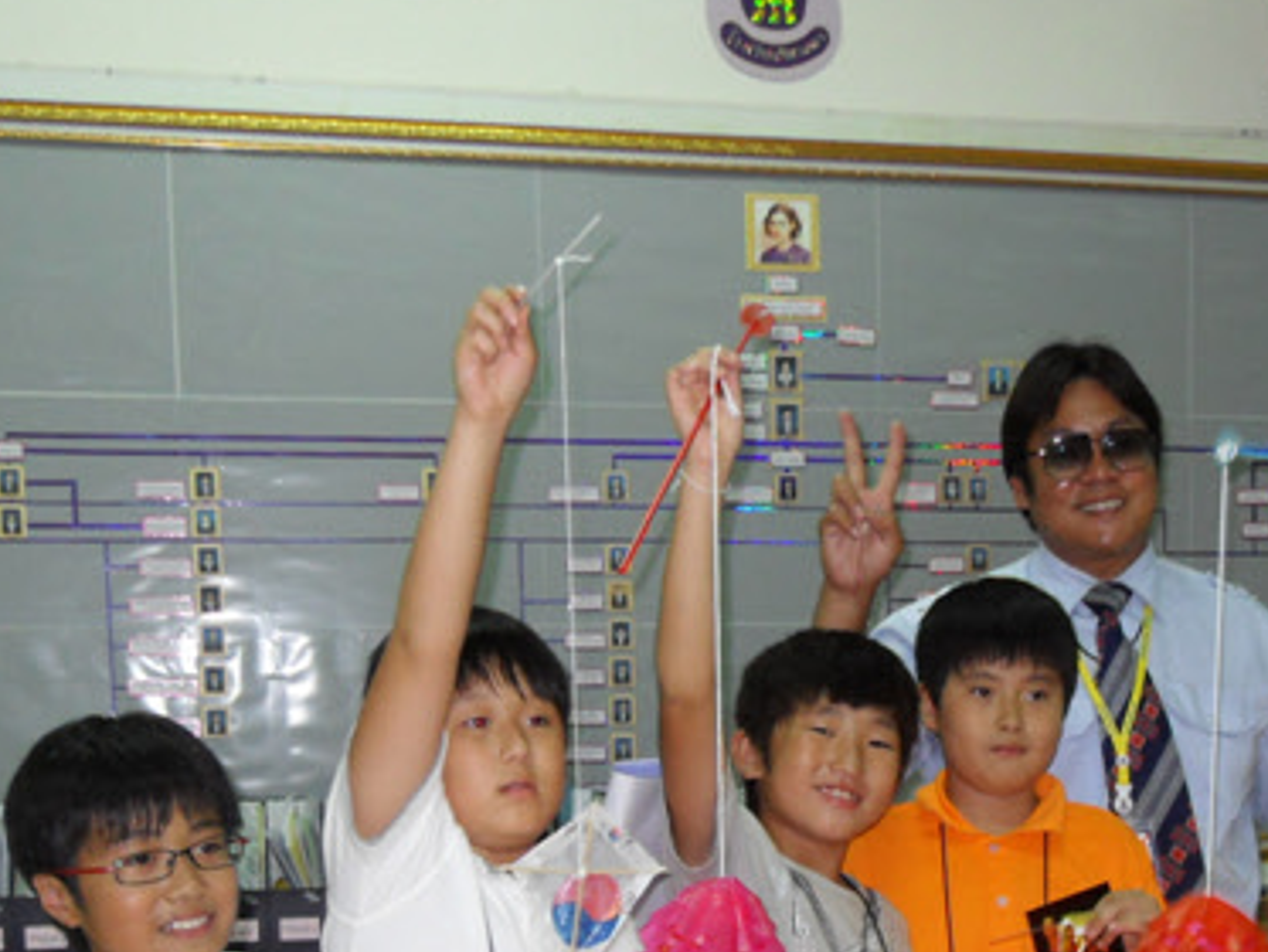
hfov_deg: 31.9
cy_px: 996
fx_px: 2199
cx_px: 853
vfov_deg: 23.2
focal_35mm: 60
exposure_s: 1/45
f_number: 2.8
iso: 200
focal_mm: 6
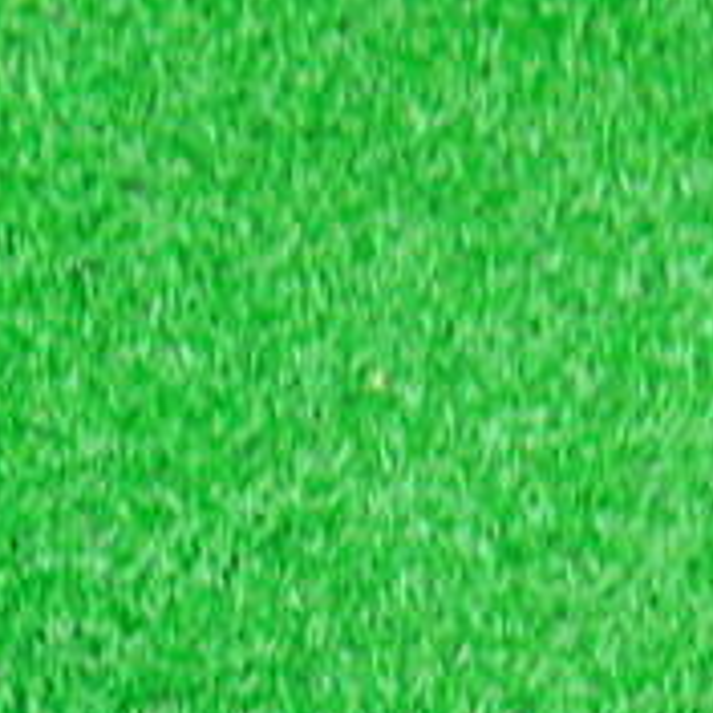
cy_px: 968
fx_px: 2773
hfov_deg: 14.4
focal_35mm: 119
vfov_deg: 14.0
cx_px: -49
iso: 400
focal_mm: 6.42
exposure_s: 1/15
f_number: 3.6
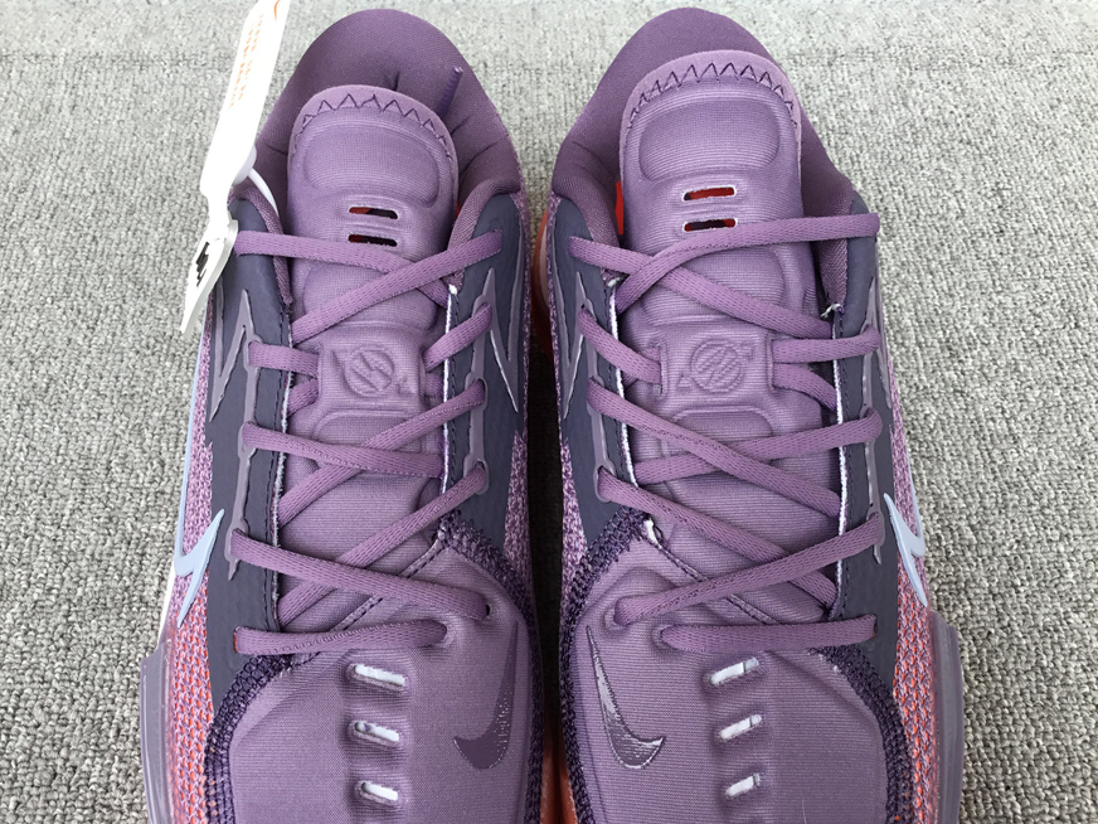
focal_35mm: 32
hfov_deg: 56.8
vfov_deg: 44.2
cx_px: 535
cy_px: 408
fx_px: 1015
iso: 32
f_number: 2.4
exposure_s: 1/100
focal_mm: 3.3
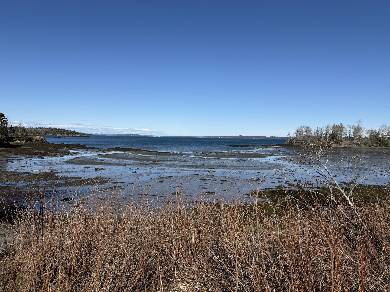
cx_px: 195
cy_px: 146
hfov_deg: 71.6
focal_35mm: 24
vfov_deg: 56.8
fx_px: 270
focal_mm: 6.76
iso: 80
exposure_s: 1/7353
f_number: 1.78
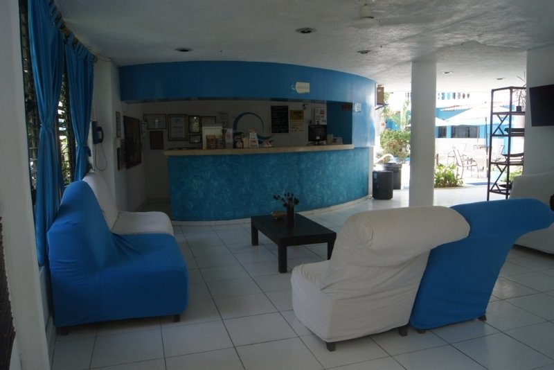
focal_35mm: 27
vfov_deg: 48.0
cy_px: 185
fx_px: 416
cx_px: 277
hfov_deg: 67.4
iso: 200
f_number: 8
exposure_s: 1/60
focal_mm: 18
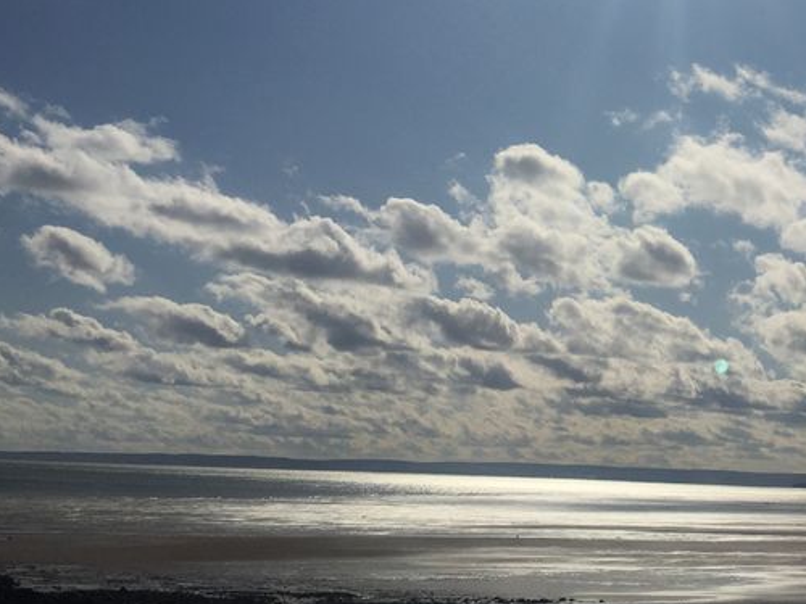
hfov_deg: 31.7
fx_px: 1350
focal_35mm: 58
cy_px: 81
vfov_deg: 24.6
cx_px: 721
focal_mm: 4.15
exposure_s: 1/20000
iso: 32
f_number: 2.2
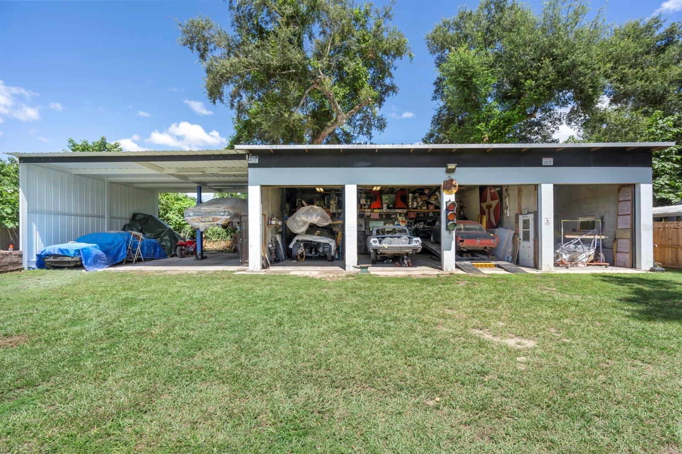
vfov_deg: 73.7
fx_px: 303
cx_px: 341
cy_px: 227
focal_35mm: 16
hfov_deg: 96.7
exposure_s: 1/800
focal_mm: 16
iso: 400
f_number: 7.1
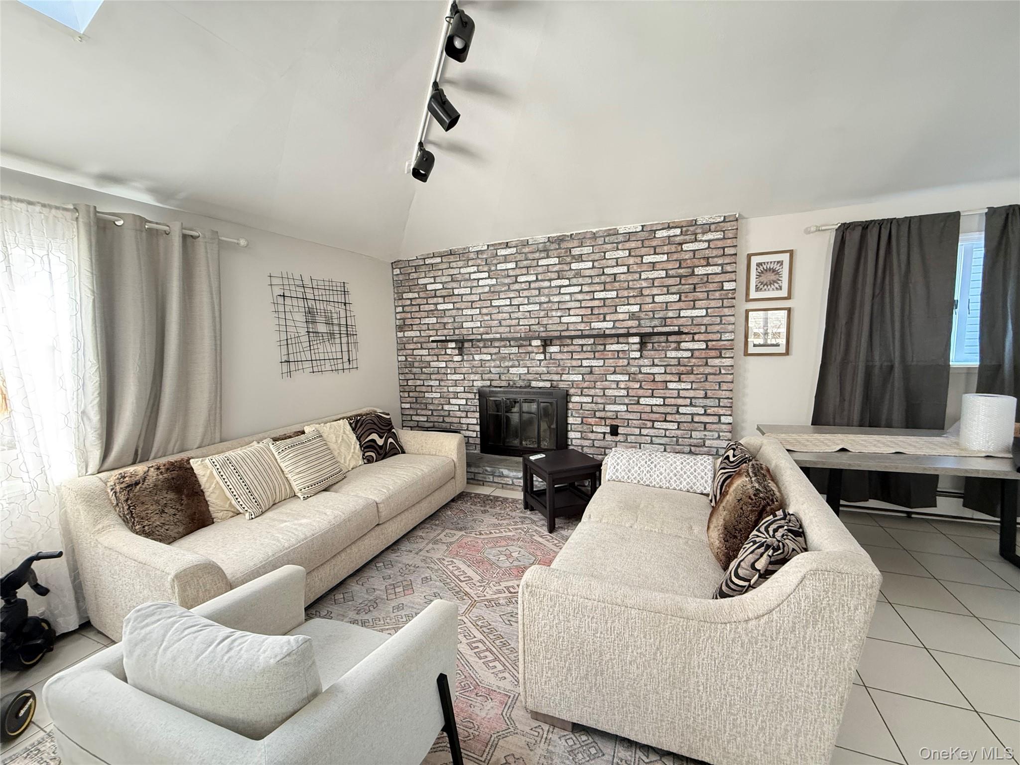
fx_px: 413
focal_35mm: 14
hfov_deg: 102.1
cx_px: 510
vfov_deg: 85.7
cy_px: 382
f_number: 2.2
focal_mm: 2.22
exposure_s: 1/63
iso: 400
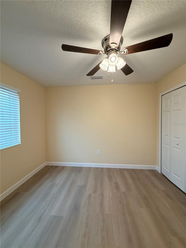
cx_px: 93
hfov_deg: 85.7
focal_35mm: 14
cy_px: 124
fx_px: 100
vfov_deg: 102.1
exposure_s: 1/120
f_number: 2.2
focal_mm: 2.22
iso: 250
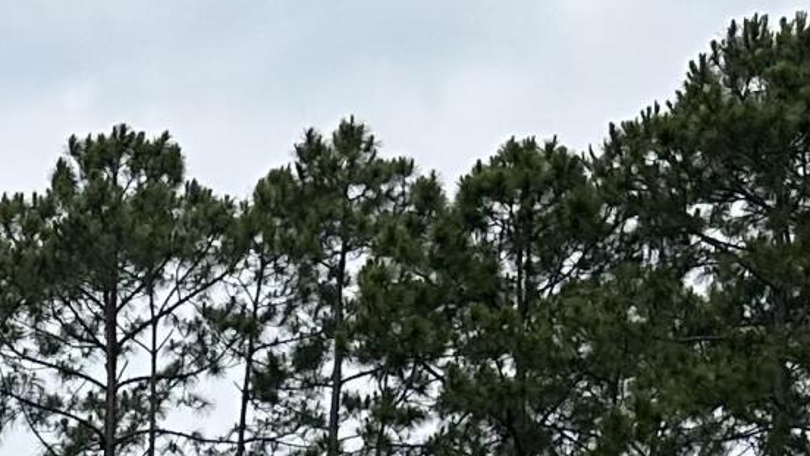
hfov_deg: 14.4
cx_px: -305
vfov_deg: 7.7
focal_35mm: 142
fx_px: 3051
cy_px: 1264
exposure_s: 1/6623
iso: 80
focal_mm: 6.86
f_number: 1.78
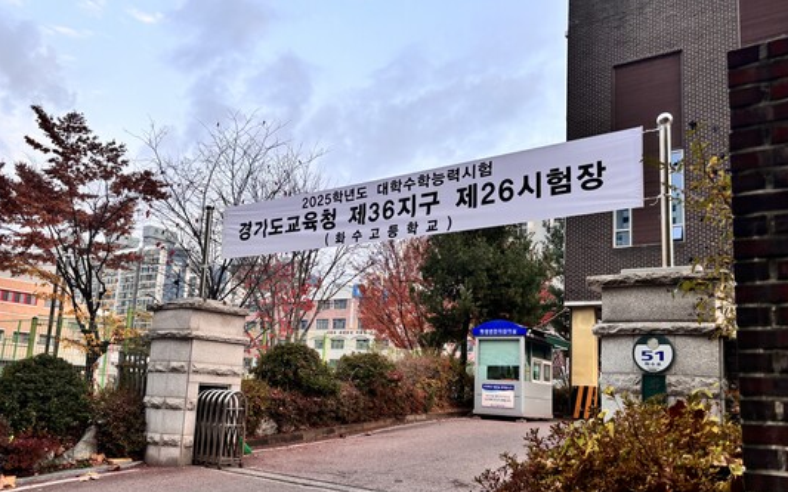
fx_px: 666
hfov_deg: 61.1
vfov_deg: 40.5
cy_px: 273
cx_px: 358
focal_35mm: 31
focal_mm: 5.96
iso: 40
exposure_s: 1/140
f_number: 1.6
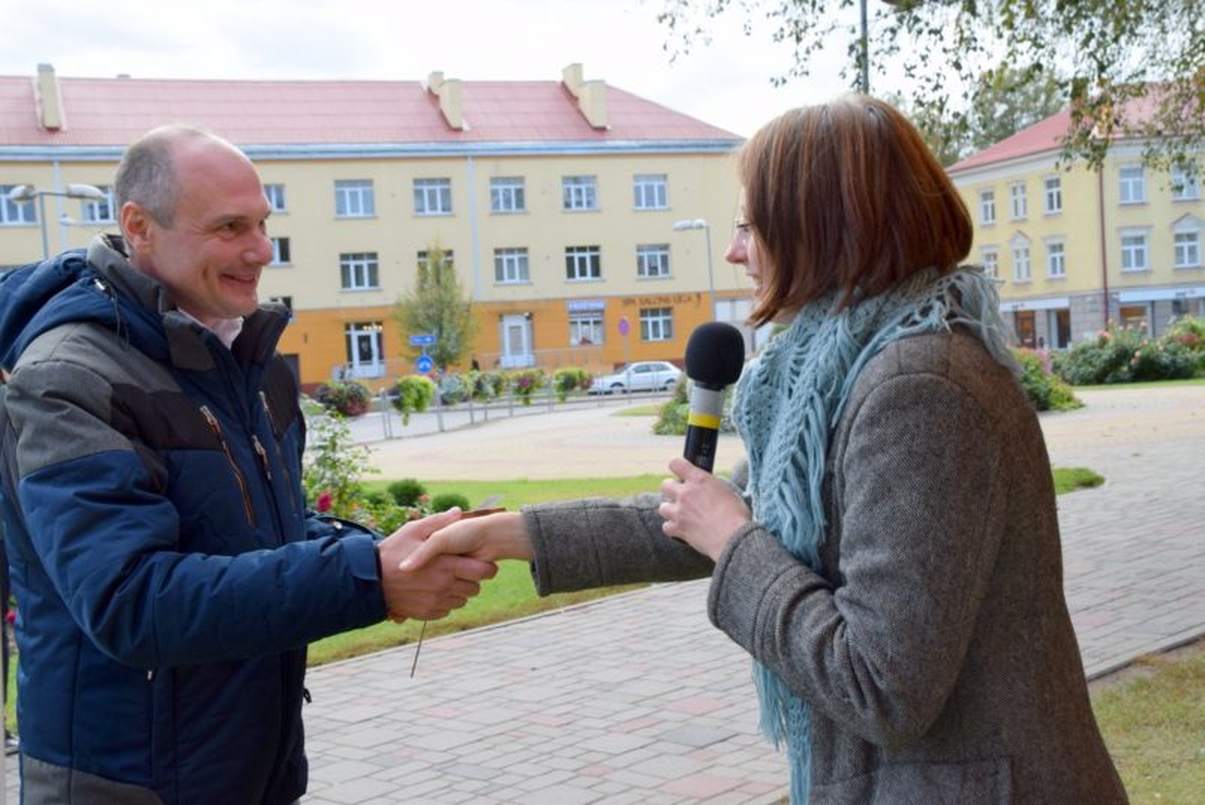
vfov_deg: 28.1
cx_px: 602
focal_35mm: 48
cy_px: 402
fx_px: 1607
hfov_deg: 41.1
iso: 360
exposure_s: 1/250
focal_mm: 32
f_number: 8
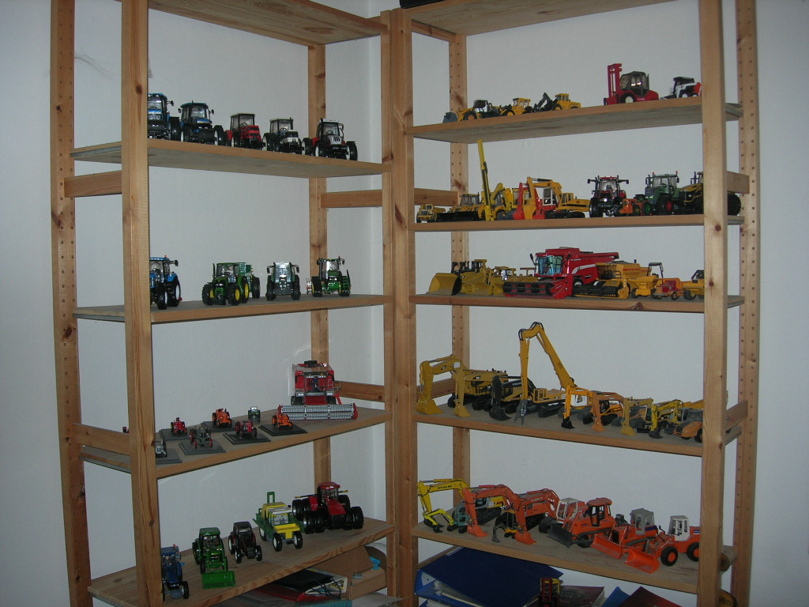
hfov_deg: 49.0
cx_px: 404
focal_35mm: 38
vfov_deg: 37.7
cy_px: 304
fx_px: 888
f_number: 2.8
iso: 64
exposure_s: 1/60.1
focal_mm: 7.8
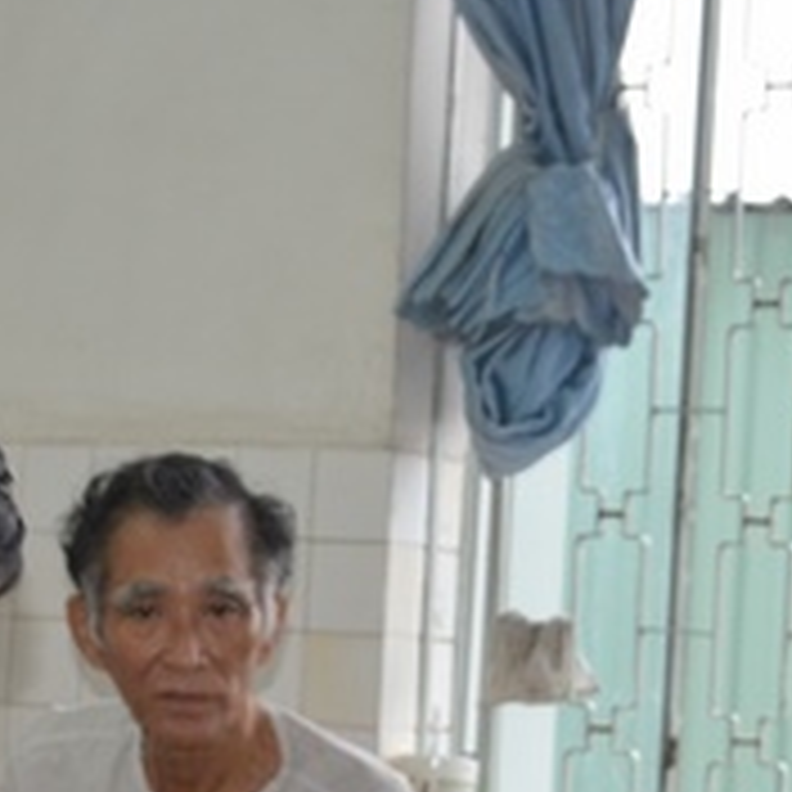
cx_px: 585
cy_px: 538
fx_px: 2925
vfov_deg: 15.4
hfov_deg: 15.4
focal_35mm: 113
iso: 1000
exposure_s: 1/125
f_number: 5
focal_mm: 24
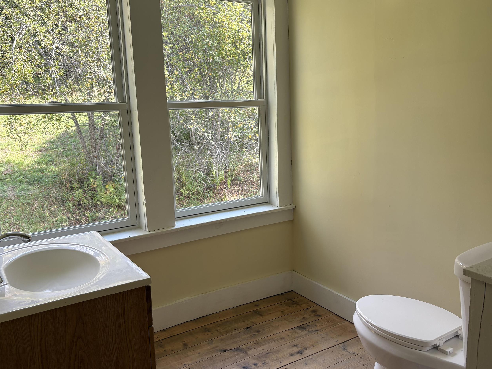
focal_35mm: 32
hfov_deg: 56.8
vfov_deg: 44.2
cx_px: 254
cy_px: 186
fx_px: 455
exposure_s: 1/121
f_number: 1.6
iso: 50
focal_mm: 5.96
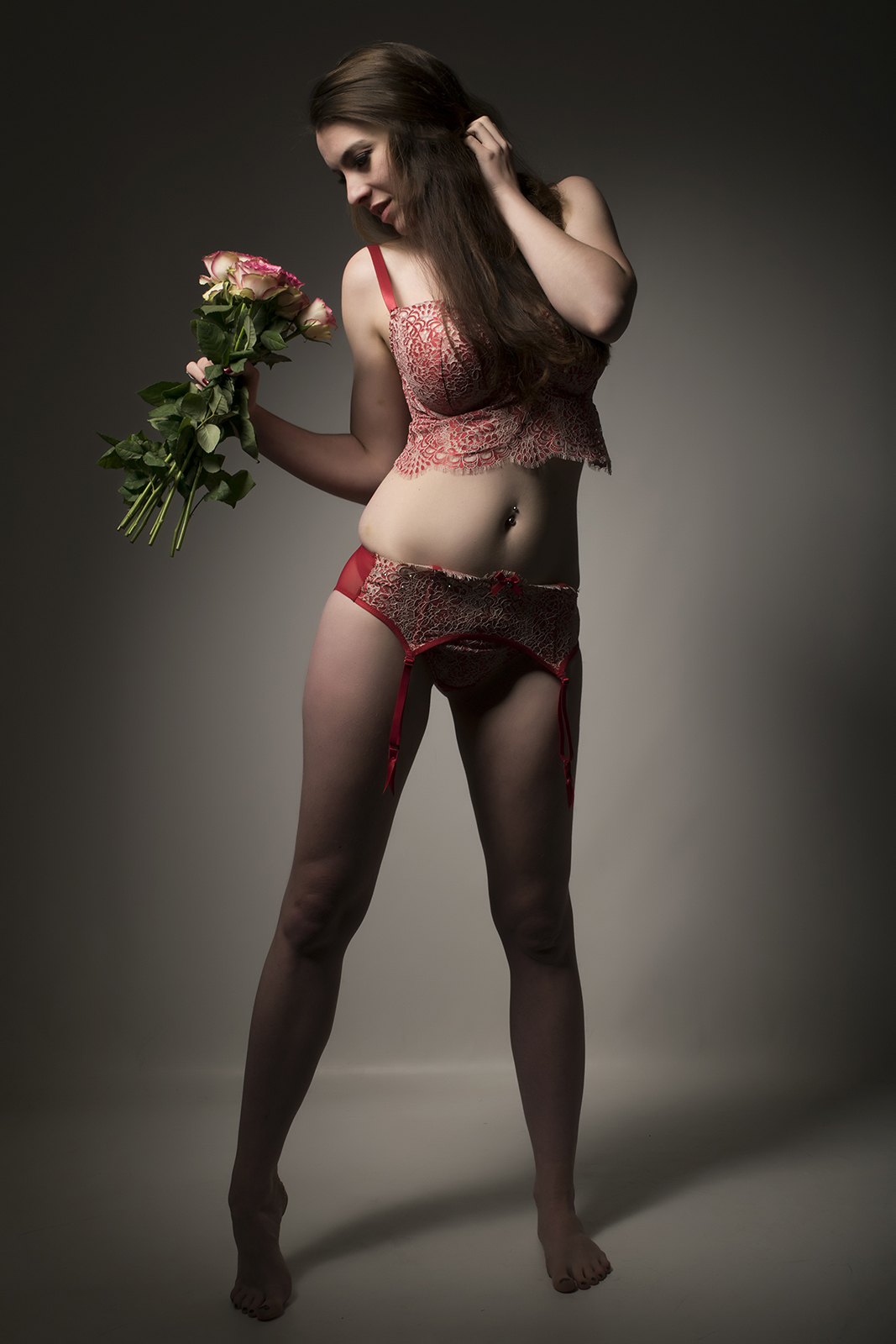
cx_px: 448
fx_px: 1903
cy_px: 672
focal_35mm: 51
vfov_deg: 38.9
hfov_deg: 26.5
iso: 100
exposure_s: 1/200
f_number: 14
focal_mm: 34
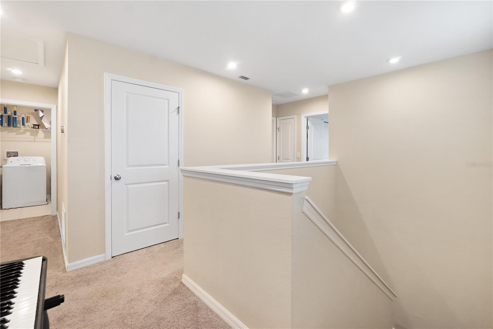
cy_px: 164
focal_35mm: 15
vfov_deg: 77.3
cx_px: 246
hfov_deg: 100.4
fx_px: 205
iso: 100
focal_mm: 10
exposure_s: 1
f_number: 8
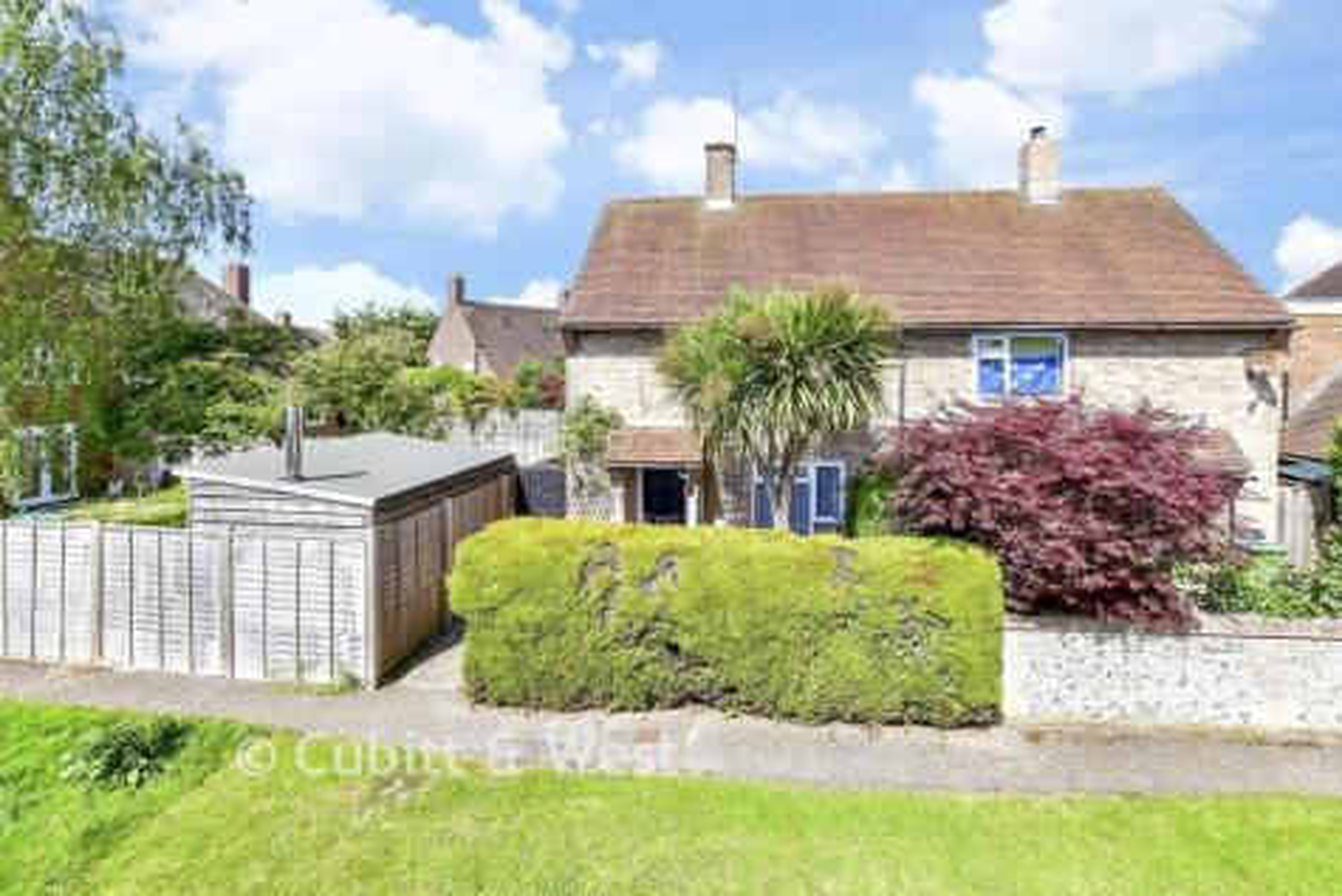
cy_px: 448
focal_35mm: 15
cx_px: 671
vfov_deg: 77.4
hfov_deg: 100.4
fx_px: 559
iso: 250
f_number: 8
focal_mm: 10
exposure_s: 1/400
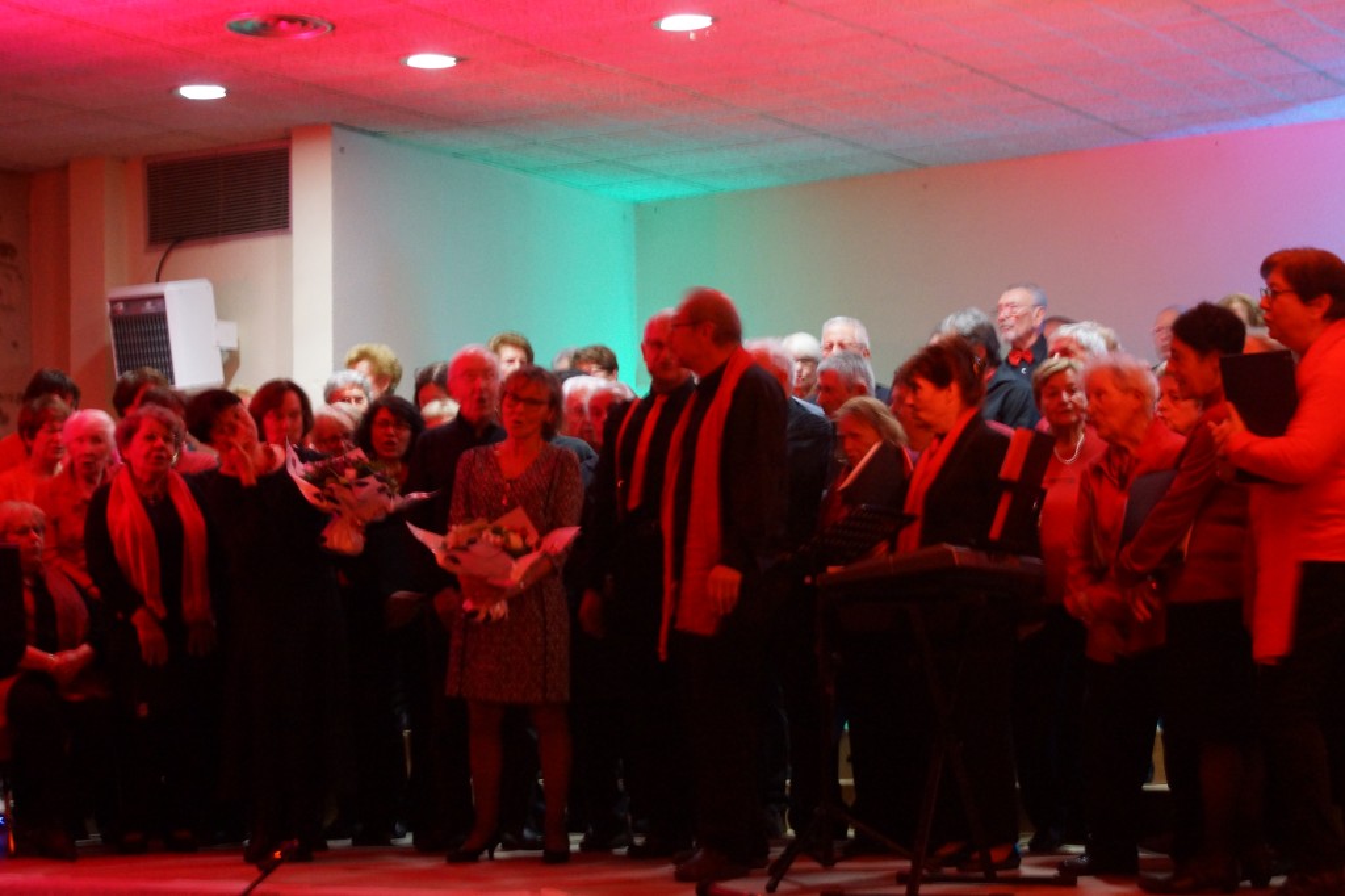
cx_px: 672
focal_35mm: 75
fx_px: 2801
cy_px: 448
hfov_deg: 27.0
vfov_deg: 18.2
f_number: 5.6
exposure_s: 1/8
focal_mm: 50
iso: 1600
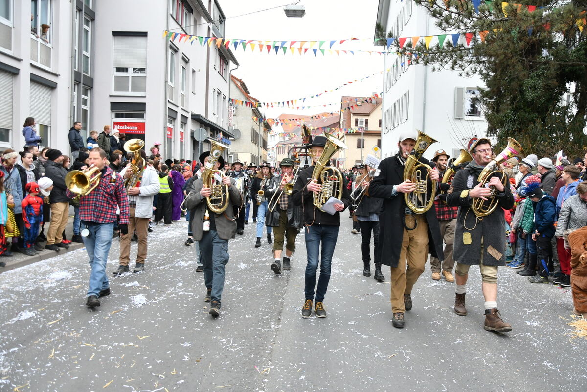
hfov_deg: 67.4
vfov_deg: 47.9
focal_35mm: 27
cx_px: 294
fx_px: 440
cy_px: 196
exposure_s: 1/250
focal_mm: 18
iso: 400
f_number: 4.5
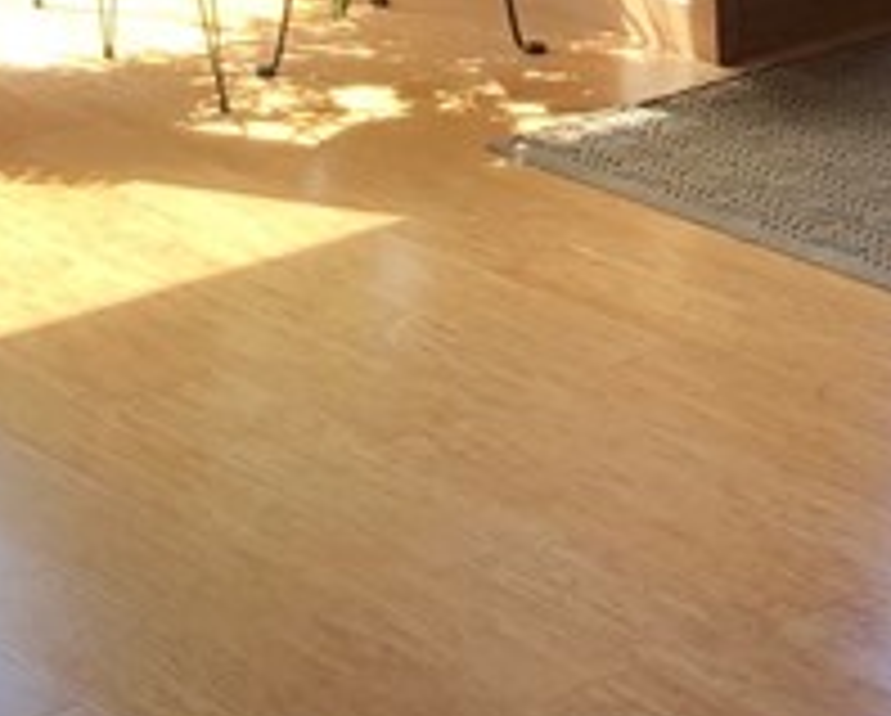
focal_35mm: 141
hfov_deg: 13.5
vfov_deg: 10.3
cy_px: -585
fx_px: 3724
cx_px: 824
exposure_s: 1/120
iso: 40
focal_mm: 3.99
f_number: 1.8
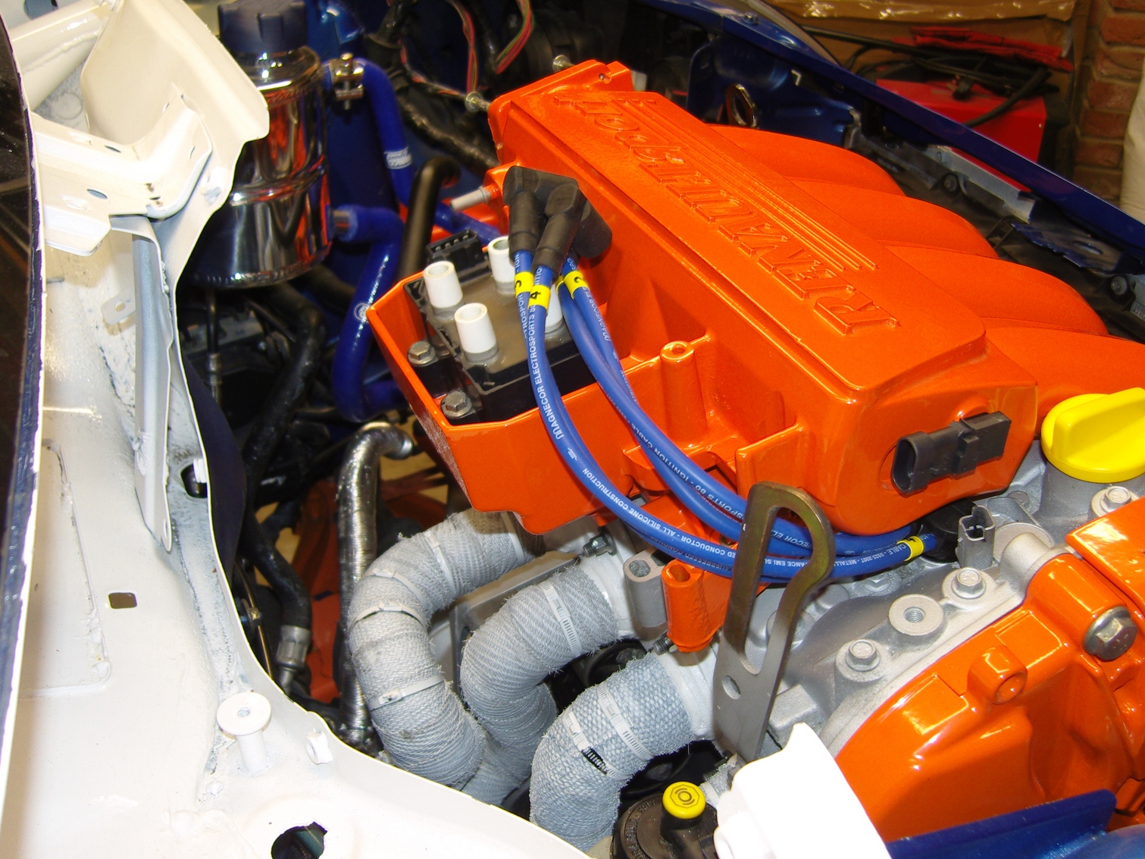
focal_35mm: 36
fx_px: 1191
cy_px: 437
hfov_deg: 51.4
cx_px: 581
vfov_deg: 39.7
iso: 100
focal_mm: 7.3
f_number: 2.8
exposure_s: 1/40
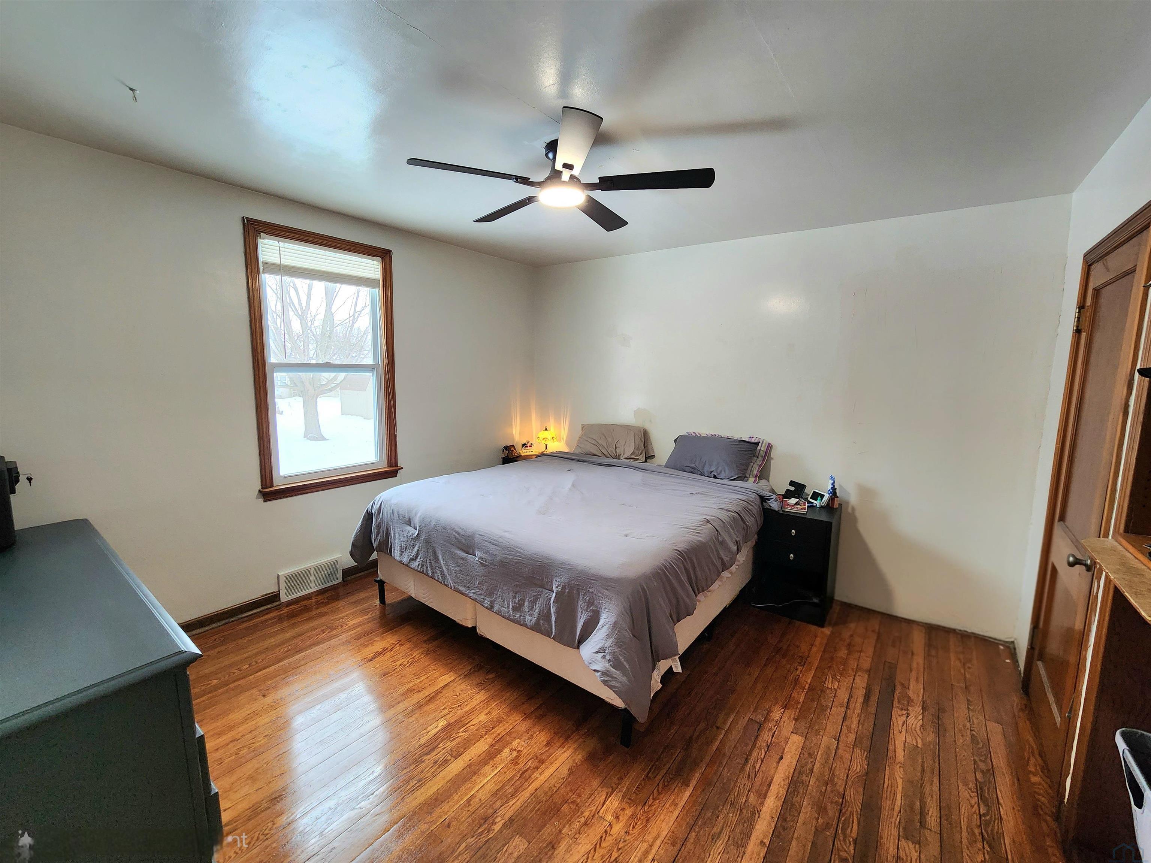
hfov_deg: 106.2
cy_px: 432
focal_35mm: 13
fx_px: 432
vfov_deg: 89.9
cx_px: 576
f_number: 2.2
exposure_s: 1/60.2
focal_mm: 2.2
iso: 200
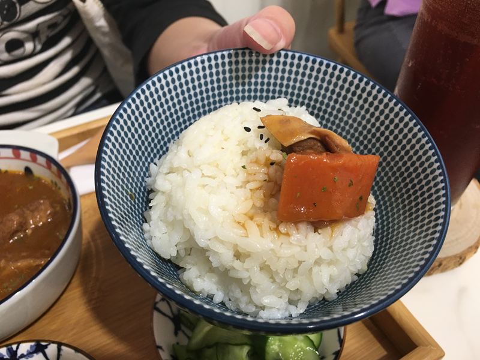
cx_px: 240
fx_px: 402
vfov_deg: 48.2
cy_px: 180
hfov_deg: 61.7
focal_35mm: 29
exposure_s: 1/30
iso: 40
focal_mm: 4.15
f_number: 2.2
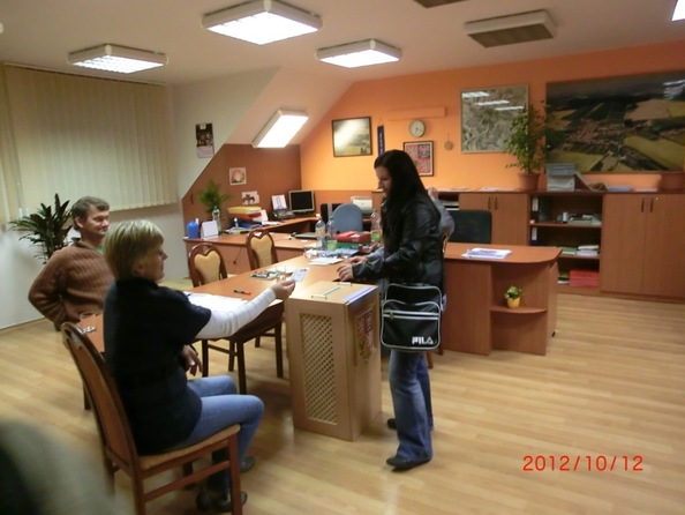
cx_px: 342
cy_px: 258
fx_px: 475
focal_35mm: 24
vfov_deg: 56.9
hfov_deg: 71.6
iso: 500
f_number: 3
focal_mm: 4.24
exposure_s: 1/60
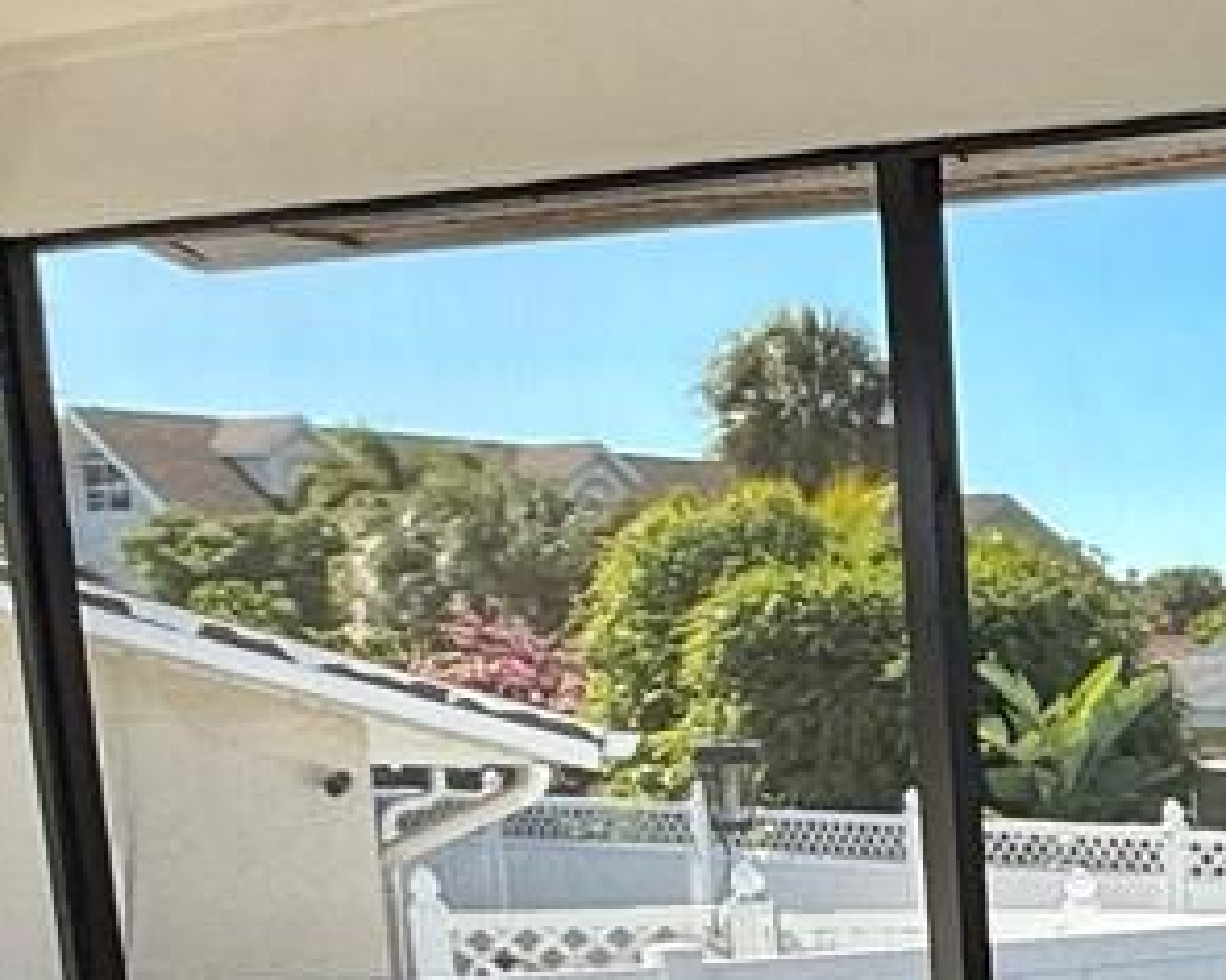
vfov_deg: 19.5
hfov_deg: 18.8
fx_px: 2685
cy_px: 1159
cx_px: 2298
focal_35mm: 74
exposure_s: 1/901
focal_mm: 2.22
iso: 50
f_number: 2.2
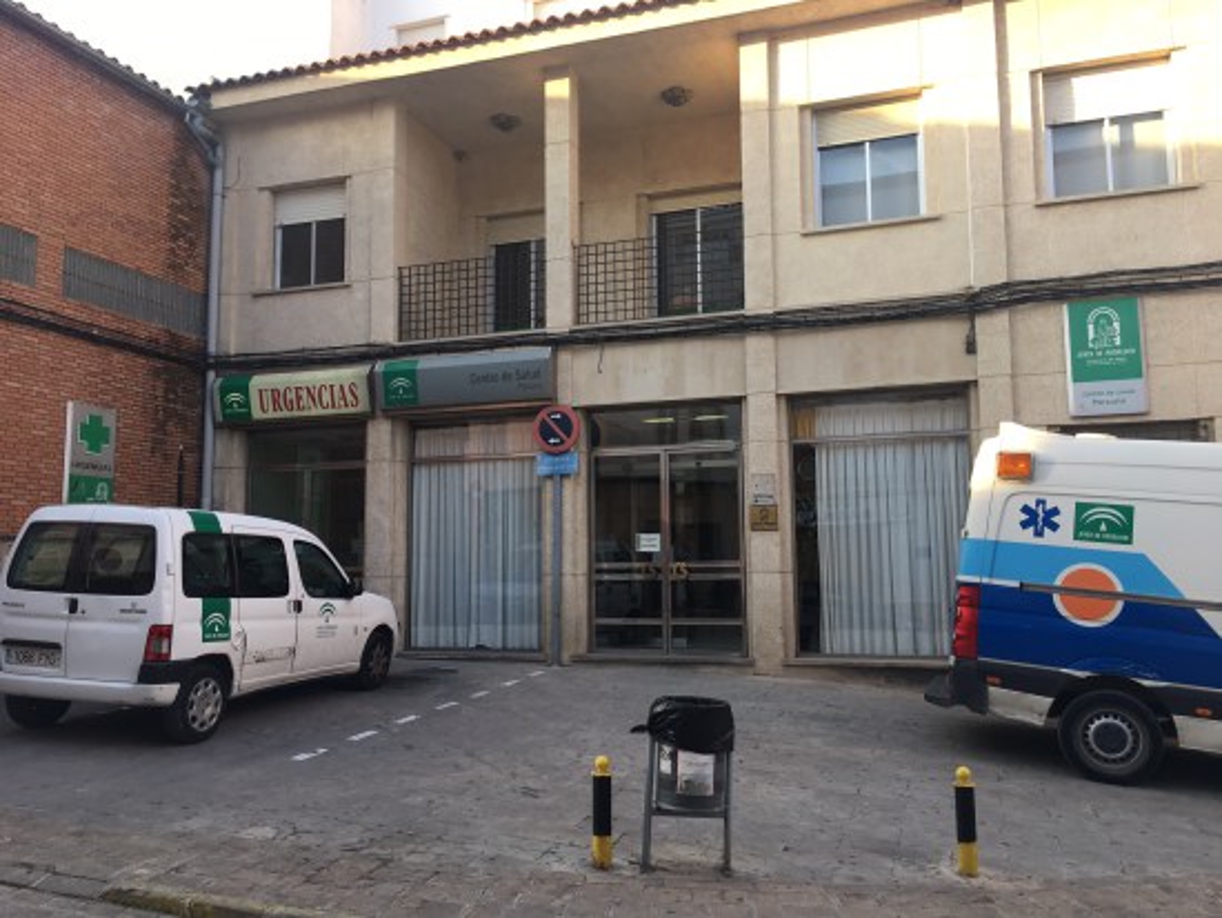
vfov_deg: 48.3
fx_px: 1024
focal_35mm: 29
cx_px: 611
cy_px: 459
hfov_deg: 61.6
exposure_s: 1/117
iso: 25
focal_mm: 4.15
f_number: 2.2
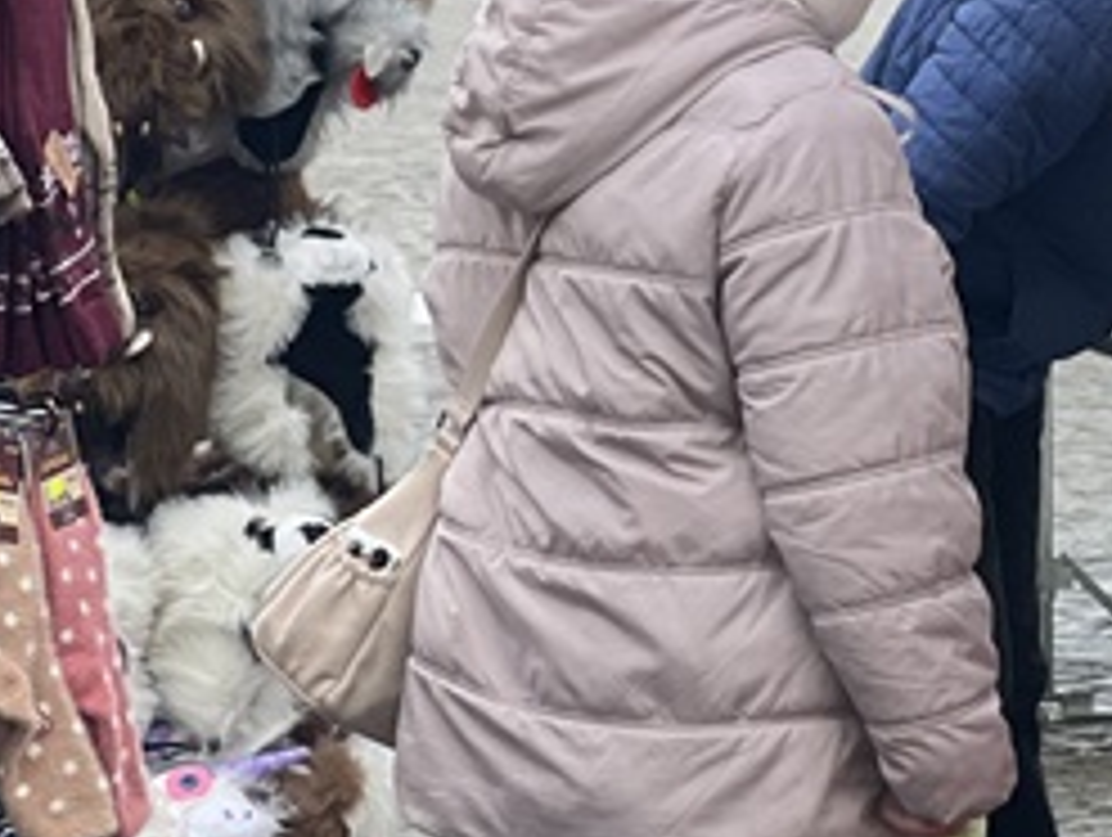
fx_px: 8011
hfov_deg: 7.9
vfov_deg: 6.0
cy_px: 328
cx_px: 1189
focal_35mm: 249
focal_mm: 9
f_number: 2.8
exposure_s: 1/121
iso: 80
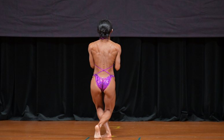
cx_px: 112
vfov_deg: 4.1
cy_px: 71
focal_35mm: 322
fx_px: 1966
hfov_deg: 6.5
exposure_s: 1/400
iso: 4000
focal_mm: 210
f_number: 5.6
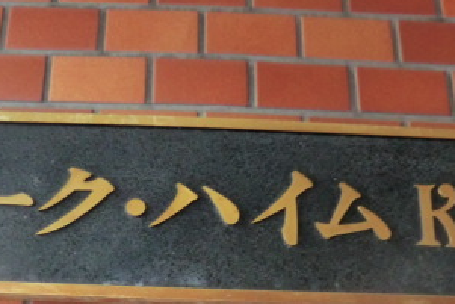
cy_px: 195
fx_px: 670
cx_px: 172
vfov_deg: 25.4
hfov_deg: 37.3
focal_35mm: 53
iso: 400
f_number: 3.2
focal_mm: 4.3
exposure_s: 1/60
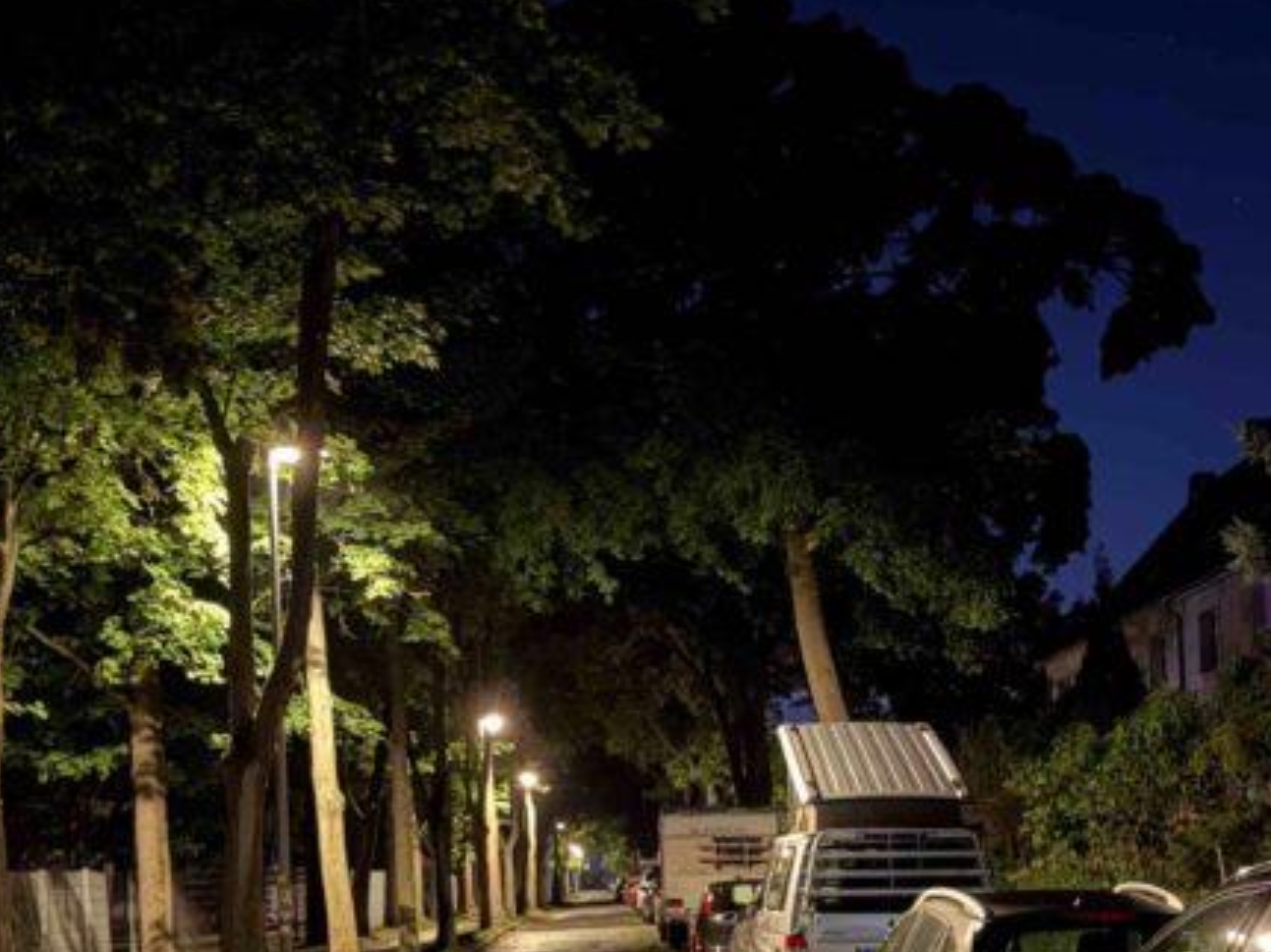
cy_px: 834
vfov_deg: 25.0
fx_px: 2092
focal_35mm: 57
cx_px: 664
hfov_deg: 33.8
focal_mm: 6.76
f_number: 1.78
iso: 1600
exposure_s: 1/2
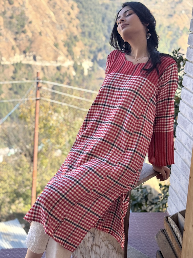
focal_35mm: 48
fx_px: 357
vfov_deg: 39.7
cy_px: 129
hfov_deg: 30.3
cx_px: 96
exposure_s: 1/966
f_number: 1.78
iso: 64
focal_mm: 6.76
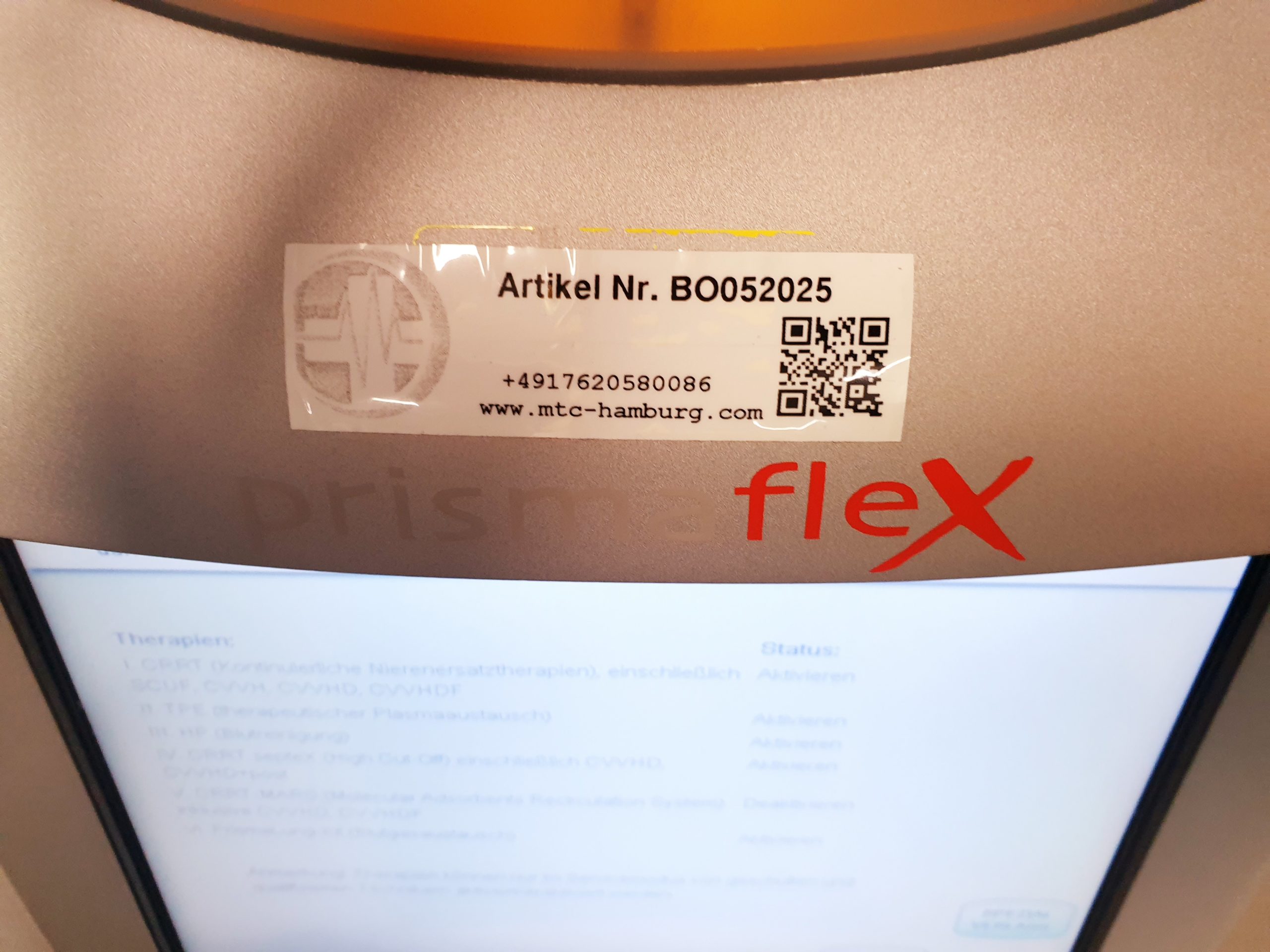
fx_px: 954
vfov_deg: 53.1
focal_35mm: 26
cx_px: 635
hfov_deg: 67.3
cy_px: 476
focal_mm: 4.3
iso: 160
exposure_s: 1/60
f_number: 2.4
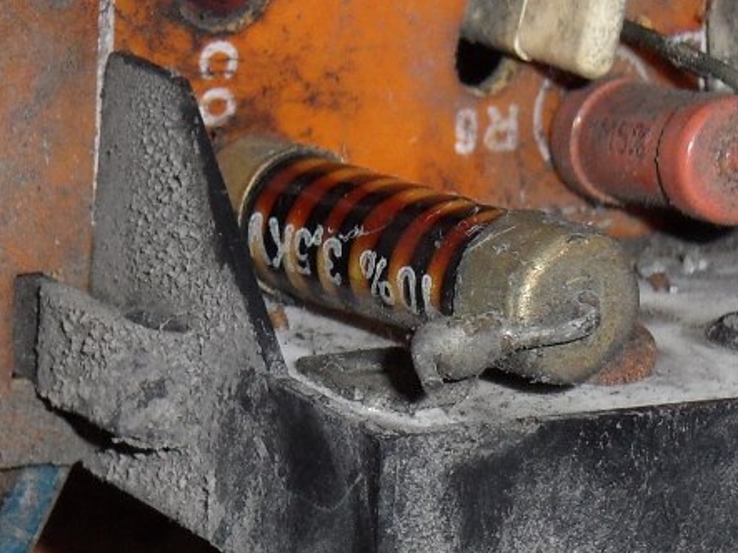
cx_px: 371
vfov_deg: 18.0
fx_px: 1748
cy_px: 275
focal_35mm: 82
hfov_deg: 23.8
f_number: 12.9
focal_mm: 14.4
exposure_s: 1/60
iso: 120
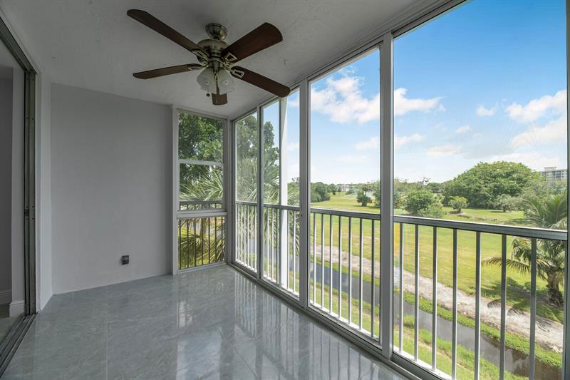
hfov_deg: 104.3
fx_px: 222
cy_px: 190
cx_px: 285
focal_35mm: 14
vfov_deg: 81.2
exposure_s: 1/40
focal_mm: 14
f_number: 11
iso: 200
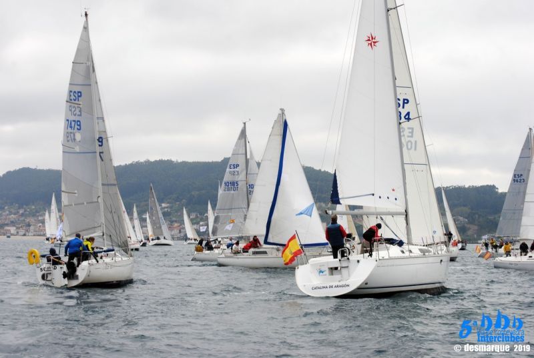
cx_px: 267
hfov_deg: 24.6
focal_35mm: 82
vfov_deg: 16.6
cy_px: 179
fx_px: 1226
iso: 100
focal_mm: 55
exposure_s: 1/250
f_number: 8
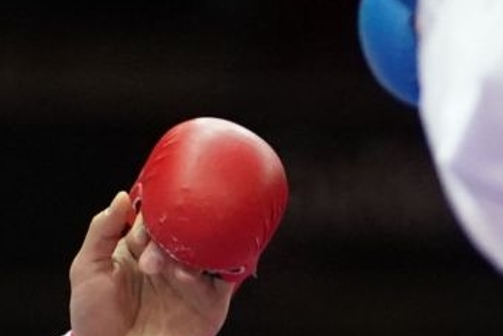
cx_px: 229
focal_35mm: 1058
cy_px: 251
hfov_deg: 1.9
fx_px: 14788
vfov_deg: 1.3
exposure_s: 1/1000
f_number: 2.8
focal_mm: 137
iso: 4000
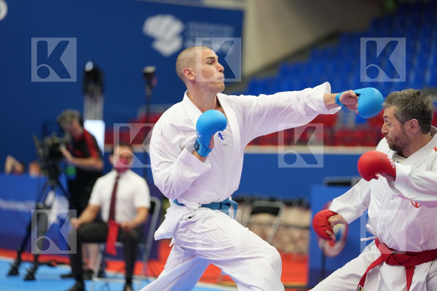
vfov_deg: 9.8
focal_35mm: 140
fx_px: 1699
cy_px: 146
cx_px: 218
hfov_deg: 14.7
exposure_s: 1/1000
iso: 2000
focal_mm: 140
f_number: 2.8
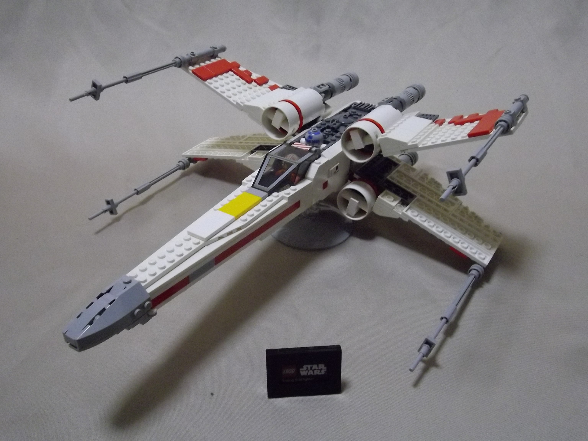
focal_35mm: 32
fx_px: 544
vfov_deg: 44.2
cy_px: 220
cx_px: 294
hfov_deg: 56.8
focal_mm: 5.8
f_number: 3.5
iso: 696
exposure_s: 1/50
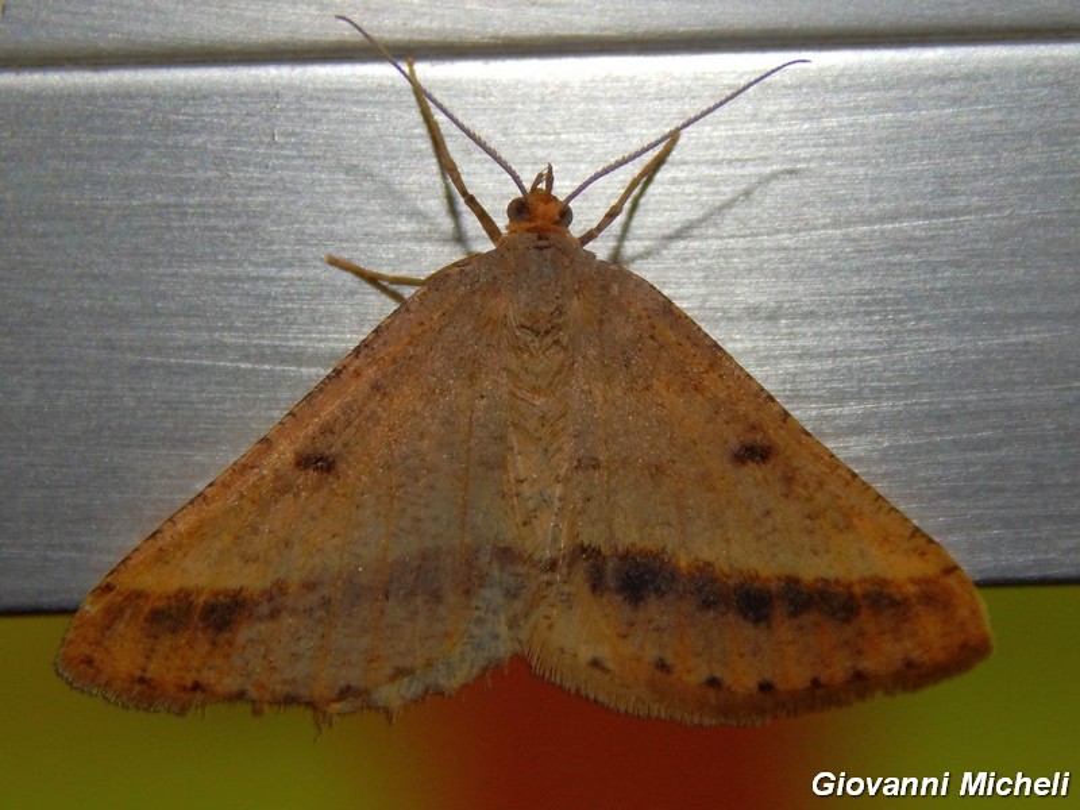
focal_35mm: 162
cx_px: 540
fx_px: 5054
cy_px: 405
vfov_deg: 9.2
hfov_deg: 12.2
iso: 200
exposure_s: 1/30
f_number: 10.1
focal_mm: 28.7
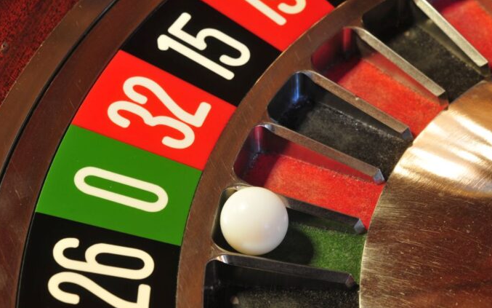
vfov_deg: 16.5
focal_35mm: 79
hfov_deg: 26.1
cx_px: 251
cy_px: 157
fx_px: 1059
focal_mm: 50
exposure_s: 5
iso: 200
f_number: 11
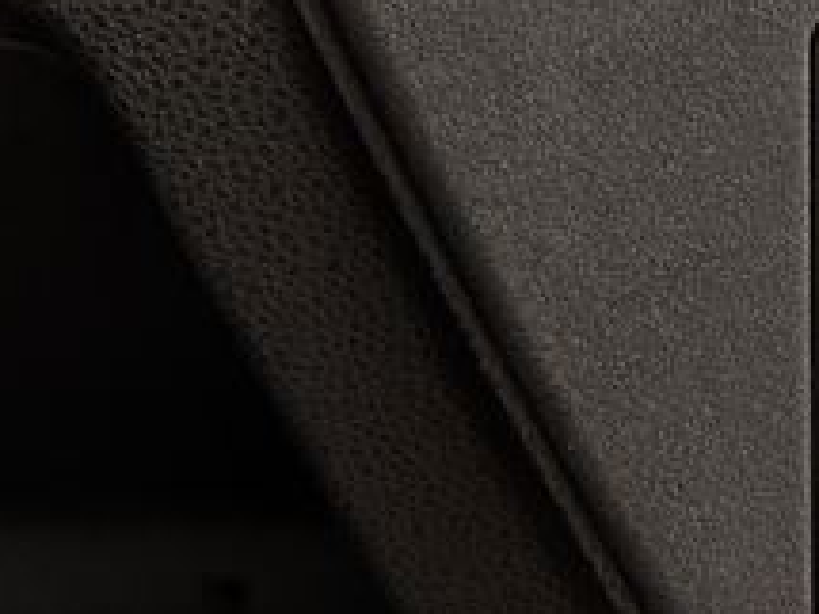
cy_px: 23
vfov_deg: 9.5
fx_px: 3665
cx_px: 1055
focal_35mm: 155
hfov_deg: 12.4
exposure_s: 1/70
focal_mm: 5.96
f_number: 1.6
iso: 50
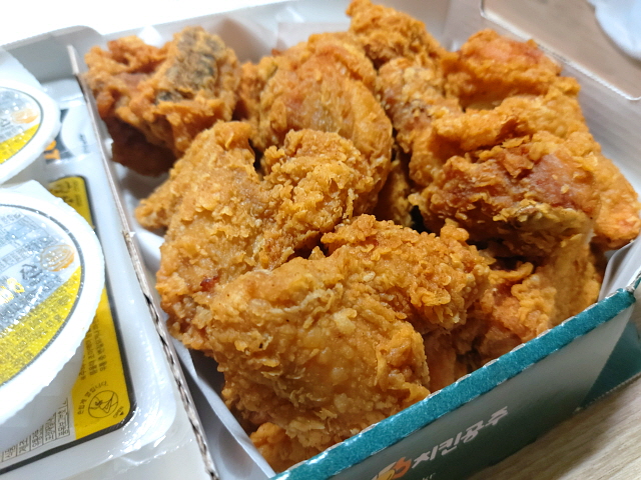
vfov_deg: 54.9
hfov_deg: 69.4
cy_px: 240
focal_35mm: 25
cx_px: 320
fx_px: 463
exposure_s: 1/24
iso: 250
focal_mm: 4.58
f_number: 2
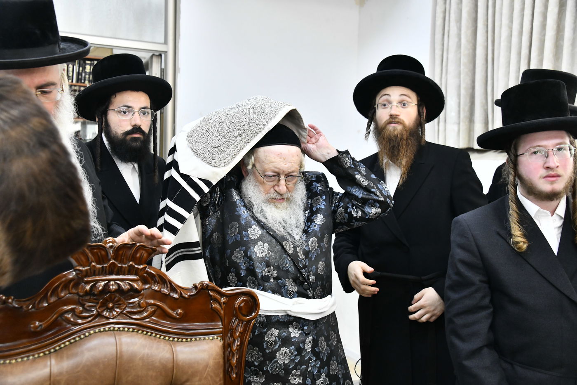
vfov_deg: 33.4
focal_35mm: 40
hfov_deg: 48.5
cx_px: 288
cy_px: 192
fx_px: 641
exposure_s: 1/160
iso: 2000
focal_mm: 40
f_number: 5.6
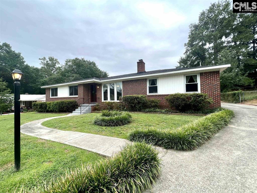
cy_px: 96
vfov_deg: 89.9
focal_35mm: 13
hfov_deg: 106.2
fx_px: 97
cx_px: 128
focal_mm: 1.6
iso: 32
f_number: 1.8
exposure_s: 1/525
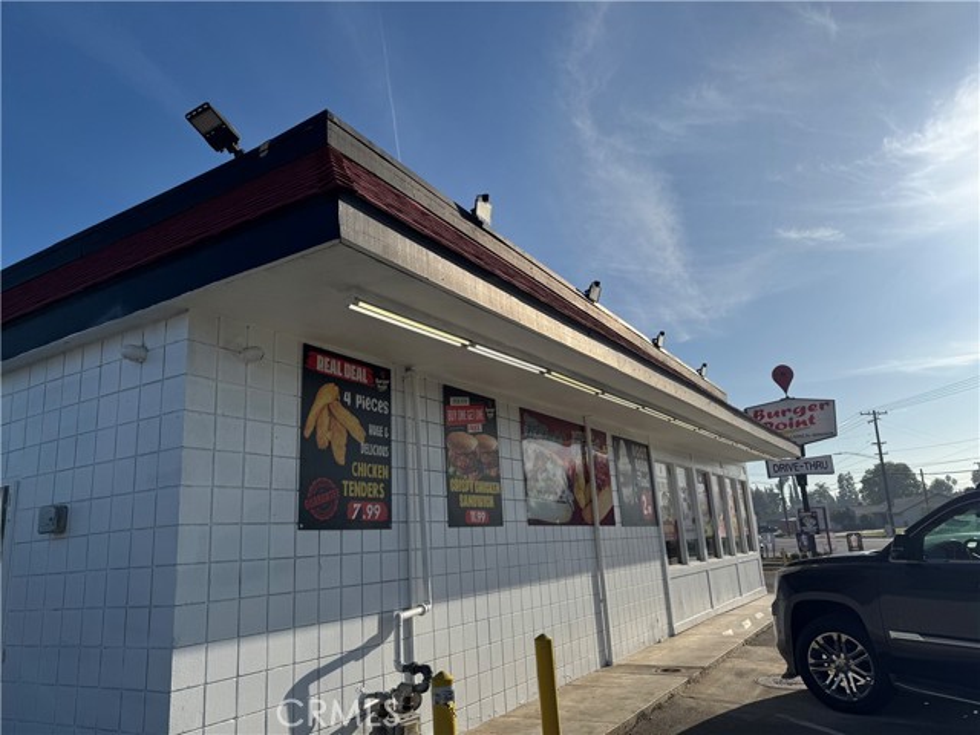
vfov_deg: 56.8
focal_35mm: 24
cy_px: 368
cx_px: 490
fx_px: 679
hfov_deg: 71.6
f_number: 1.78
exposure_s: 1/9009
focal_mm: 6.76
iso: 80
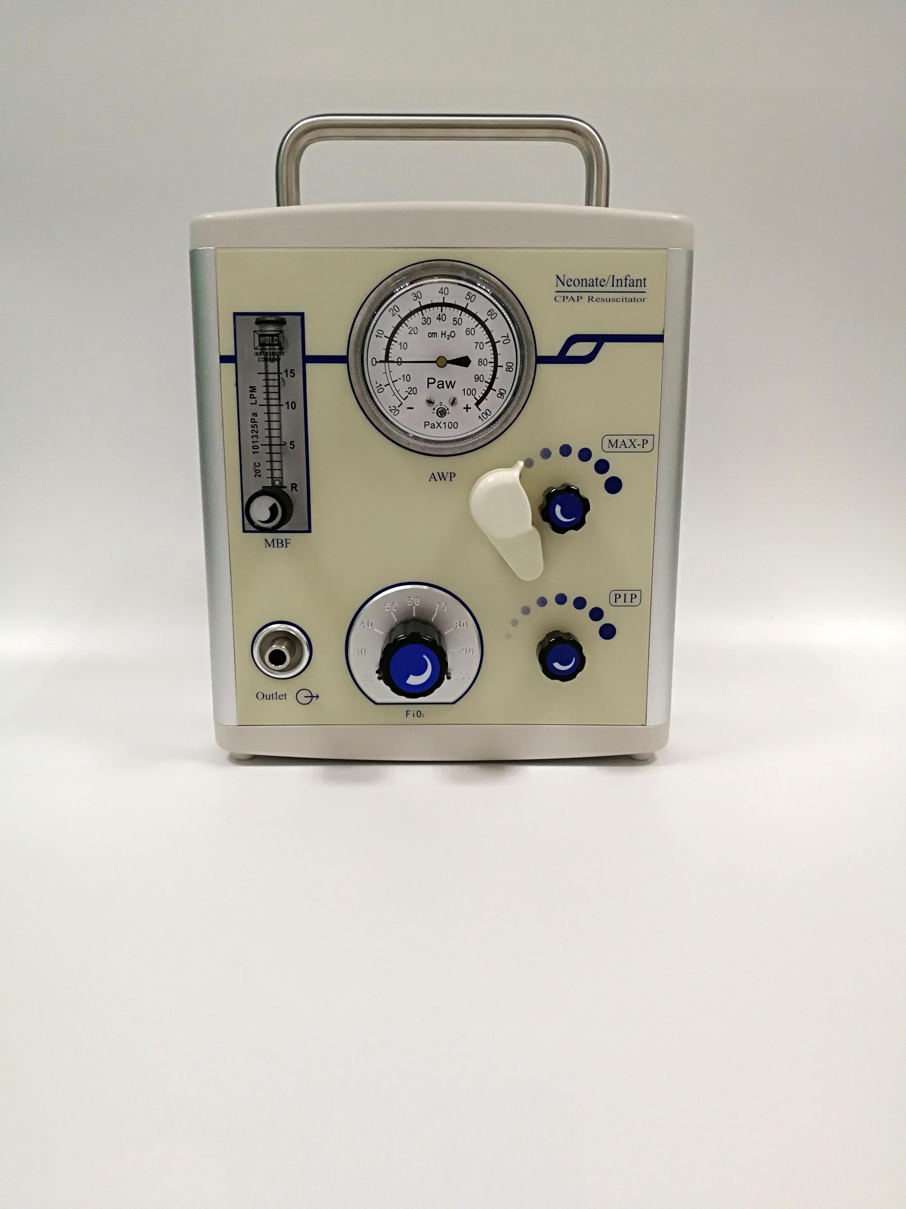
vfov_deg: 65.3
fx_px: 942
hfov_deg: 51.4
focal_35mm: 27
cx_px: 453
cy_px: 604
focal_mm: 3.84
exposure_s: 1/30
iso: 200
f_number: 2.2
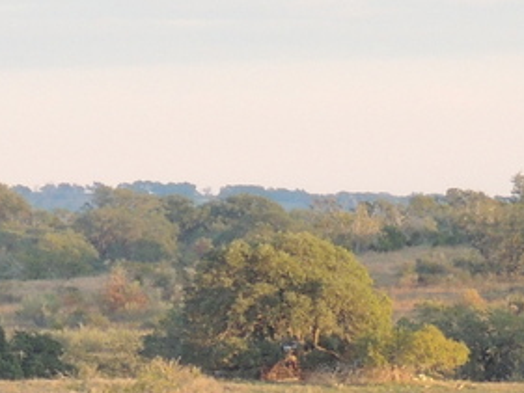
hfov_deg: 2.6
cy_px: 607
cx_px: -379
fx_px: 11737
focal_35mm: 775
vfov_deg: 1.9
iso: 280
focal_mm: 30.3
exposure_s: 1/125
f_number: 4.5
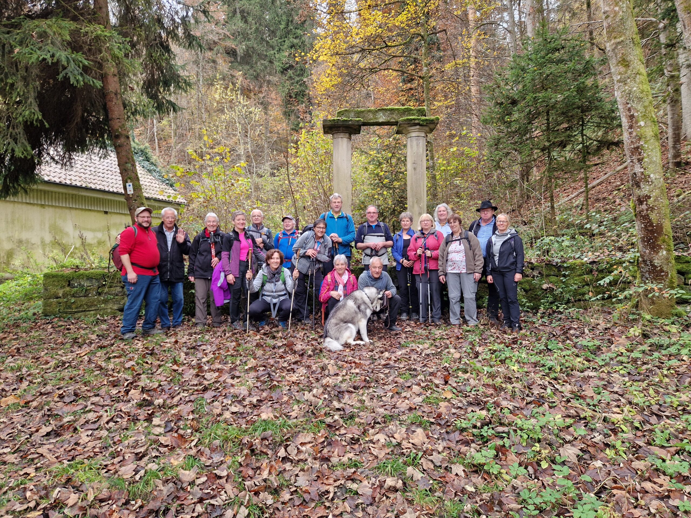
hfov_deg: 73.9
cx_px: 346
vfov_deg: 58.9
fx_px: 459
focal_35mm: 23
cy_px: 259
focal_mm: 5.4
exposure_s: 1/100
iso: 160
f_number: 1.8
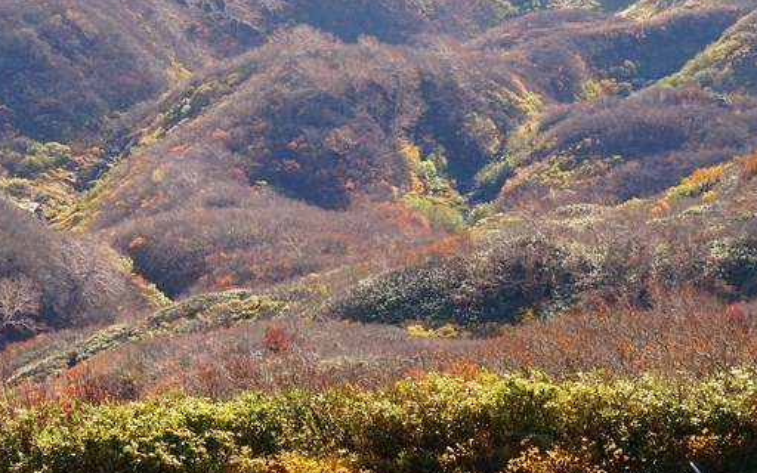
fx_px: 3487
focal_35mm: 169
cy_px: 203
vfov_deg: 7.8
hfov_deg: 12.4
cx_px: 203
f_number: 8
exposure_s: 1/500
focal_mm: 106
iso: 500
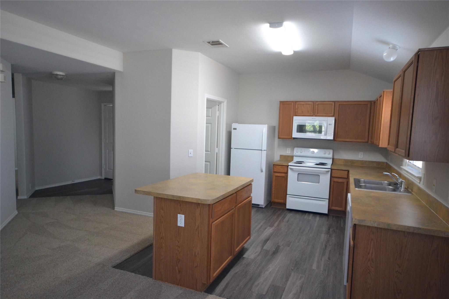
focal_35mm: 22
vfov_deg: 56.1
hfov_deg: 77.3
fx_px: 281
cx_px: 224
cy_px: 150
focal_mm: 15
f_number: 5
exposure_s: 1/60
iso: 2200
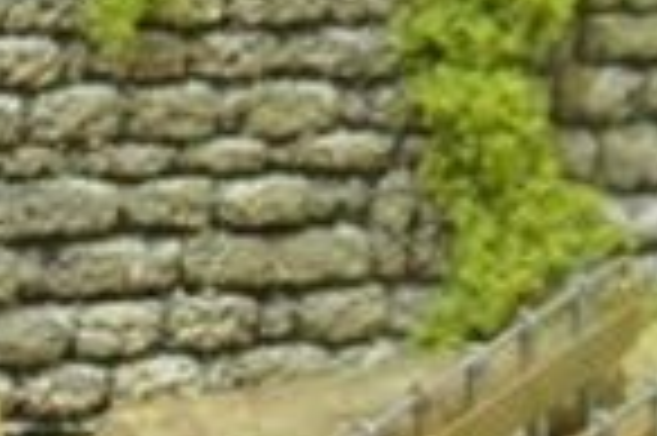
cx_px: -454
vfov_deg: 2.9
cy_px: 807
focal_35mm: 470
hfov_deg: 4.4
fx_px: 8569
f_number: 32
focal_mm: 75
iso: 200
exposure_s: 8
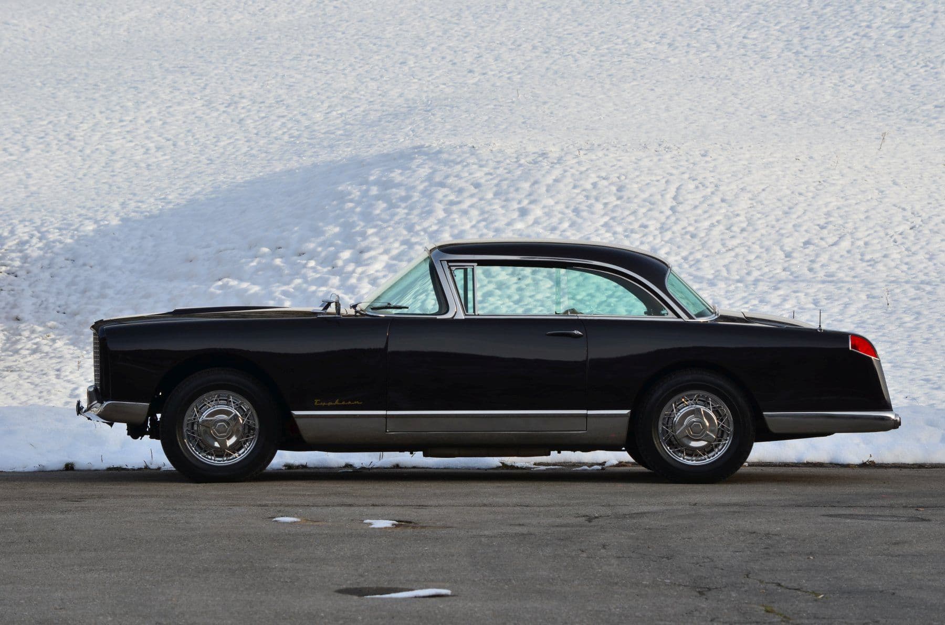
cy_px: 312
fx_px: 4558
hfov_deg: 11.8
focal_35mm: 174
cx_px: 472
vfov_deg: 7.9
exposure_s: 1/125
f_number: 11
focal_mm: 116
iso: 110
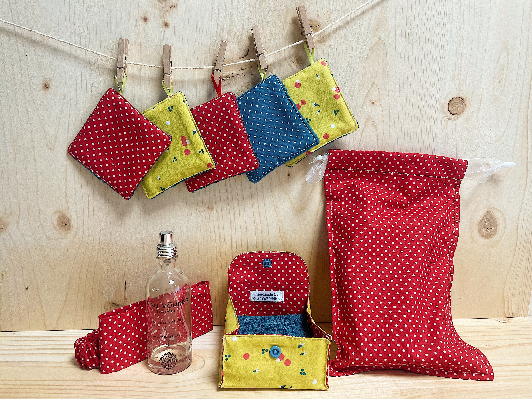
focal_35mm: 26
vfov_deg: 53.1
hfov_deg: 67.3
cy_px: 200
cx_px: 266
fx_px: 400
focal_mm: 4.2
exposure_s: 1/100
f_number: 1.6
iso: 80
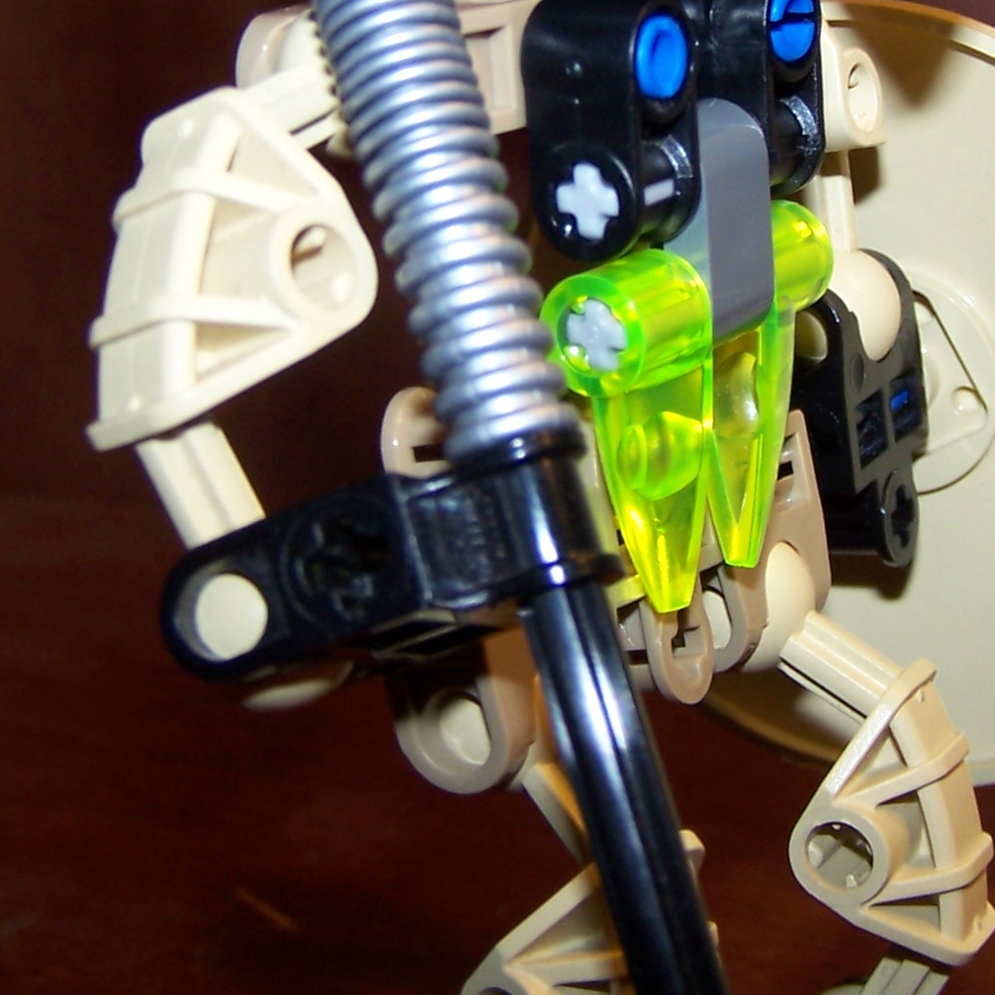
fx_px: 2797
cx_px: 652
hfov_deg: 20.1
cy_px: 174
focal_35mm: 86
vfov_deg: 19.9
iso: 80
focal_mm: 6.3
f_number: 2.8
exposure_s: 1/60
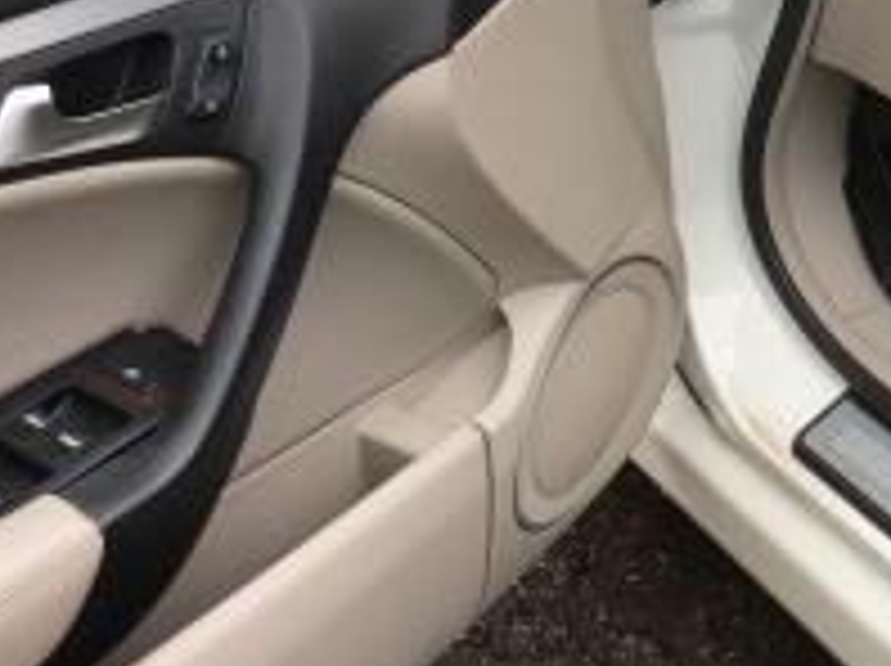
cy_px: 140
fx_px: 1902
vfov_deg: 19.7
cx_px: 896
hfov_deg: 25.1
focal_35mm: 74
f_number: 2.2
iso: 25
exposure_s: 1/40
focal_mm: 4.15
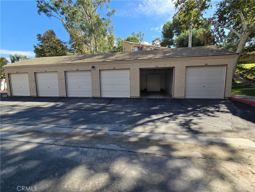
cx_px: 128
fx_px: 96
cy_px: 96
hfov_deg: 106.2
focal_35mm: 13
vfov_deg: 89.9
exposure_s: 1/854
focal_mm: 2.2
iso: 50
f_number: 2.2
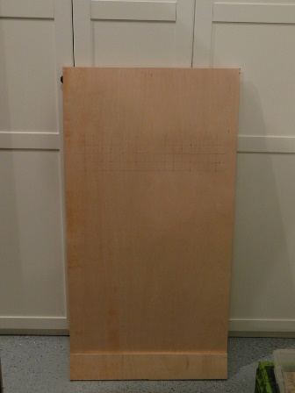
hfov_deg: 29.1
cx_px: 148
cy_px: 196
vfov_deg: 38.2
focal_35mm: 50
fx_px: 568
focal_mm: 8.9
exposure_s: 1/13
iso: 400
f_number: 4
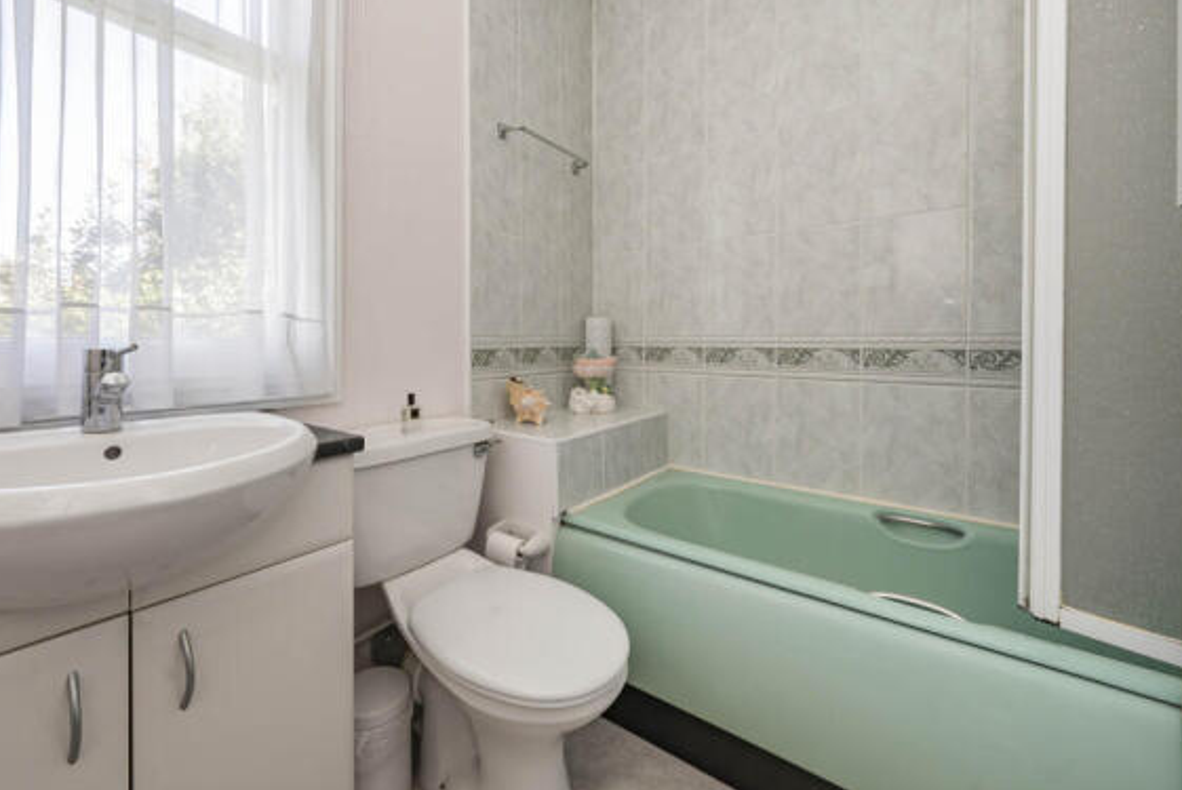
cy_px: 359
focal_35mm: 14
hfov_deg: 103.9
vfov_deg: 81.1
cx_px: 538
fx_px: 460
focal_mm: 12
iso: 320
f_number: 9
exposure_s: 1/25
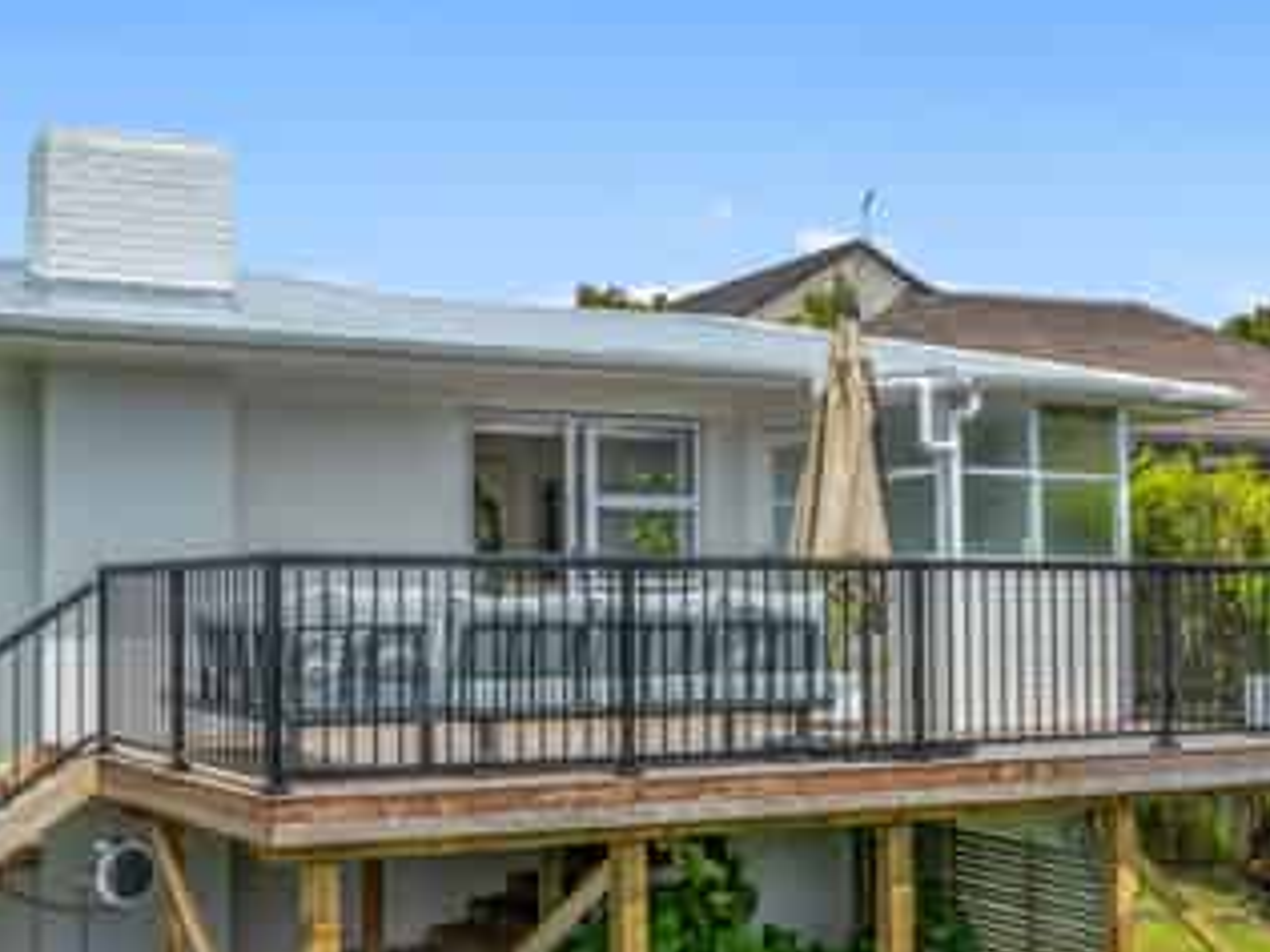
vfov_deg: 29.0
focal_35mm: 50
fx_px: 1834
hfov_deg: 37.7
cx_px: 414
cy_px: 564
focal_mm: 12.29
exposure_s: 1/120
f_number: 10
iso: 100
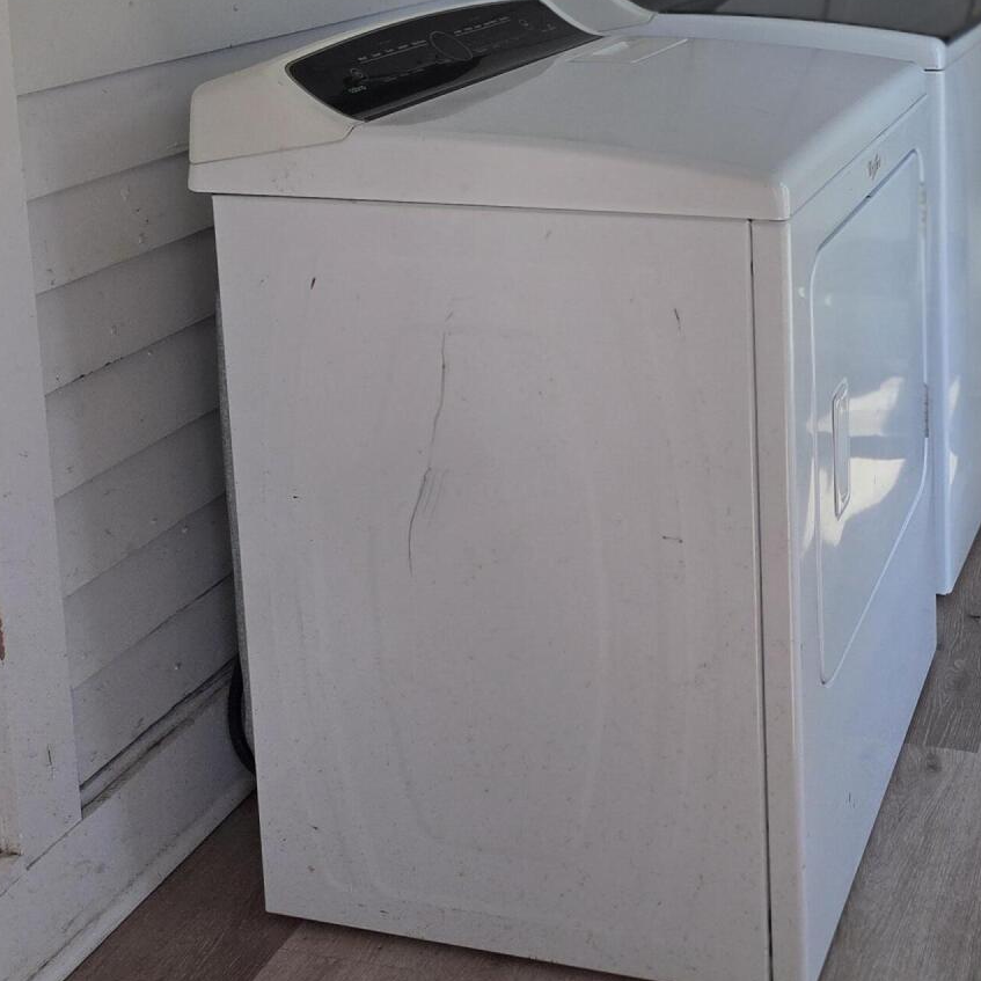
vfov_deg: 32.8
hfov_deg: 33.9
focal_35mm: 48
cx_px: 841
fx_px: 1539
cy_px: 30
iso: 80
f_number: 1.8
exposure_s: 1/838
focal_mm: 5.4
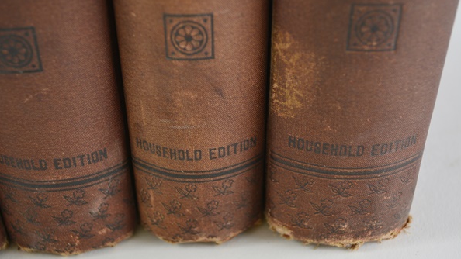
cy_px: 136
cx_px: 231
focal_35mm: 54
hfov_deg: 38.5
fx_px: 660
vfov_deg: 22.2
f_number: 5
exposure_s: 1/100
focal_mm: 34
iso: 400
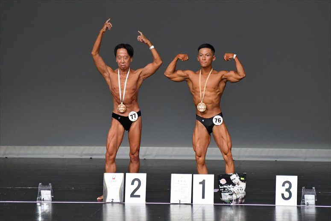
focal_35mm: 345
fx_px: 3171
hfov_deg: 6.0
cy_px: 110
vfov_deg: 4.0
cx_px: 166
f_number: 5.6
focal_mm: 230
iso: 5000
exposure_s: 1/400
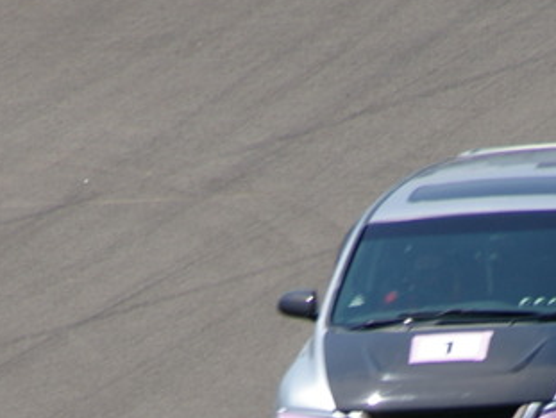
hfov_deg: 1.7
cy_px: 557
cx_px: 390
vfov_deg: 1.3
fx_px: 19055
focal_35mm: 1185
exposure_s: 1/500
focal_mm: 250
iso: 200
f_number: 9.5
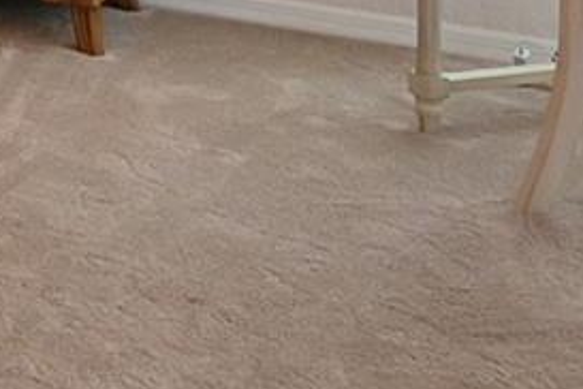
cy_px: -438
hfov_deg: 17.3
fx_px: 1425
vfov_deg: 13.0
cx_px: -562
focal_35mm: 88
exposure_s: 1/125
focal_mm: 10
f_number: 5.6
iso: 1000
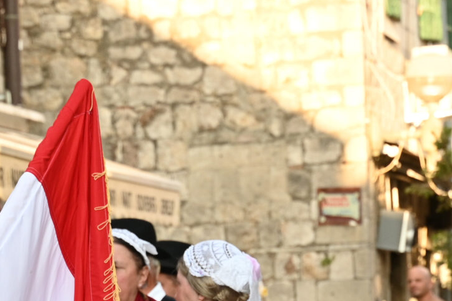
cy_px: 471
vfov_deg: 5.2
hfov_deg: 7.9
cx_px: 109
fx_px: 3273
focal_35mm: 261
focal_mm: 49
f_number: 4
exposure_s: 1/250
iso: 280
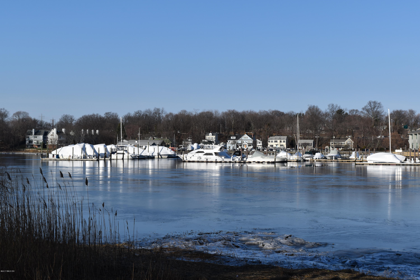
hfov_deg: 31.9
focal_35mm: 63
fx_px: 735
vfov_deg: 21.6
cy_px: 140
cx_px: 210
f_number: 11
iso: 200
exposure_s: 1/500
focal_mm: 42
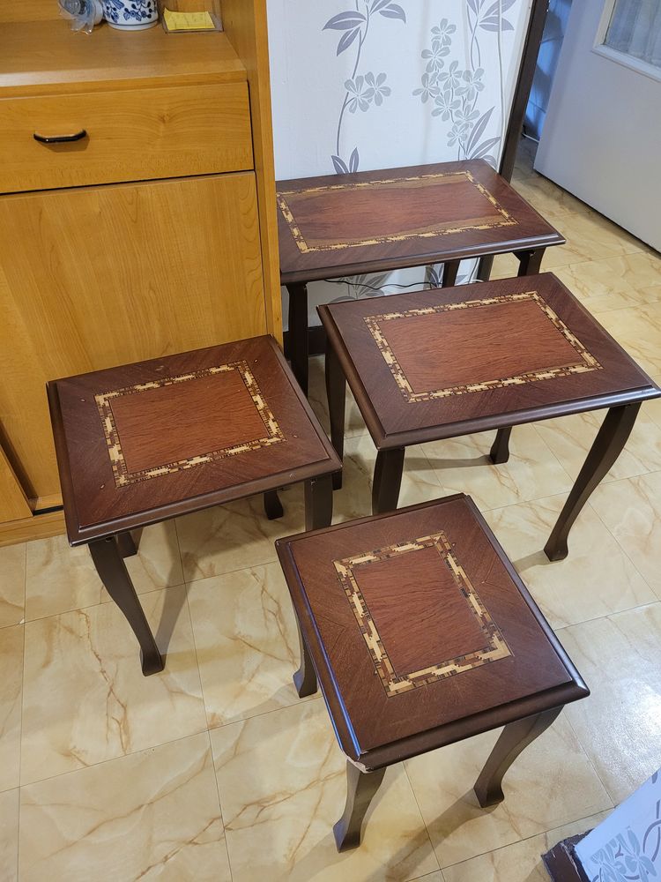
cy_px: 441
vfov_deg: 67.3
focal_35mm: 26
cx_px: 330
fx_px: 662
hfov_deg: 53.1
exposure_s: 1/33
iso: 640
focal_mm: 5.4
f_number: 1.8
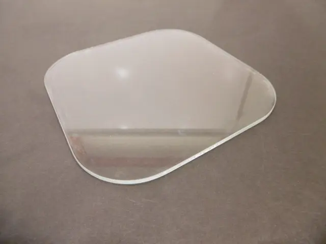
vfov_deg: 56.8
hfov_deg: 71.6
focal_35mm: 24
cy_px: 122
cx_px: 163
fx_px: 226
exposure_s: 1/60
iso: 320
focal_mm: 4.3
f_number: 3.1
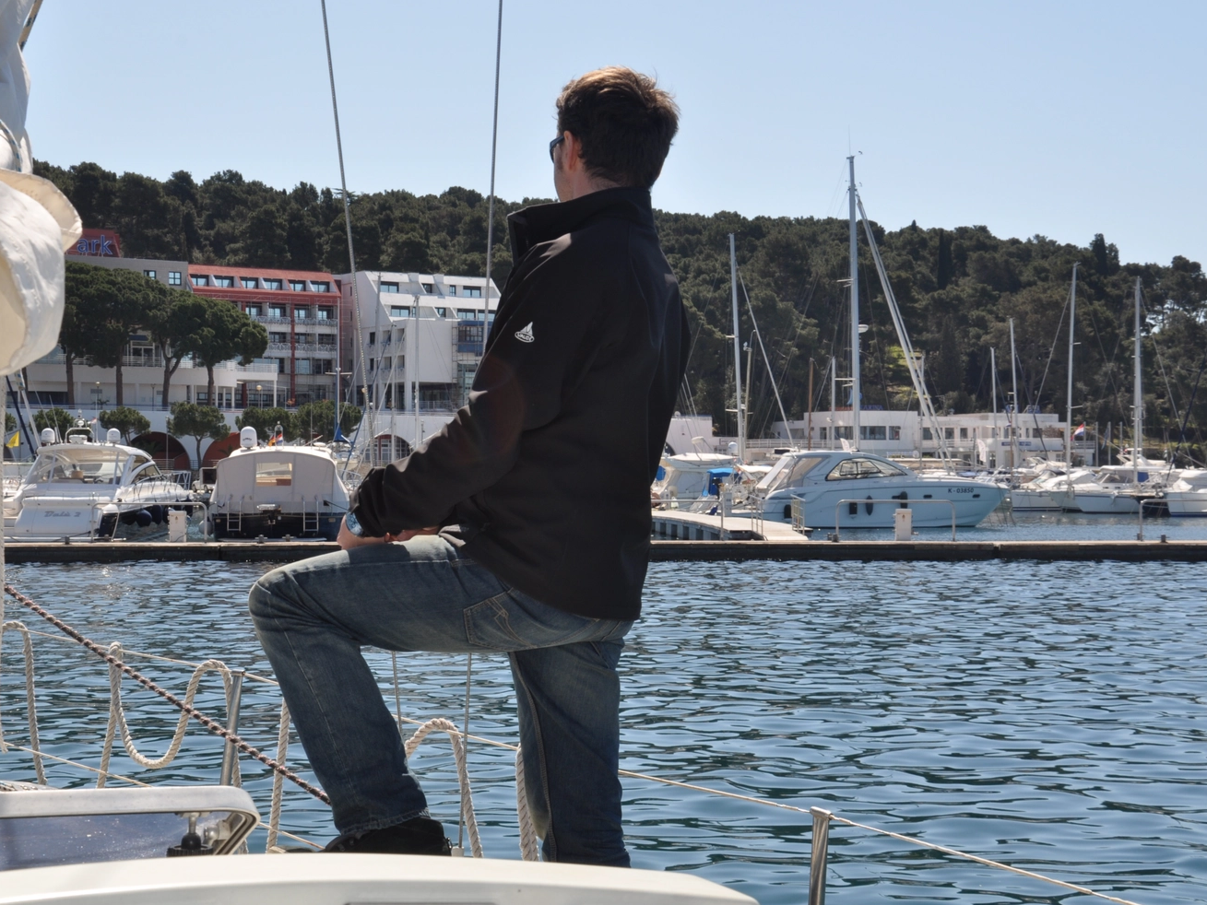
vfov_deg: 22.3
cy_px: 448
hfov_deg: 29.4
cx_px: 590
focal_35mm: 66
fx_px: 2302
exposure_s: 1/200
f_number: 14
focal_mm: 40
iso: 200
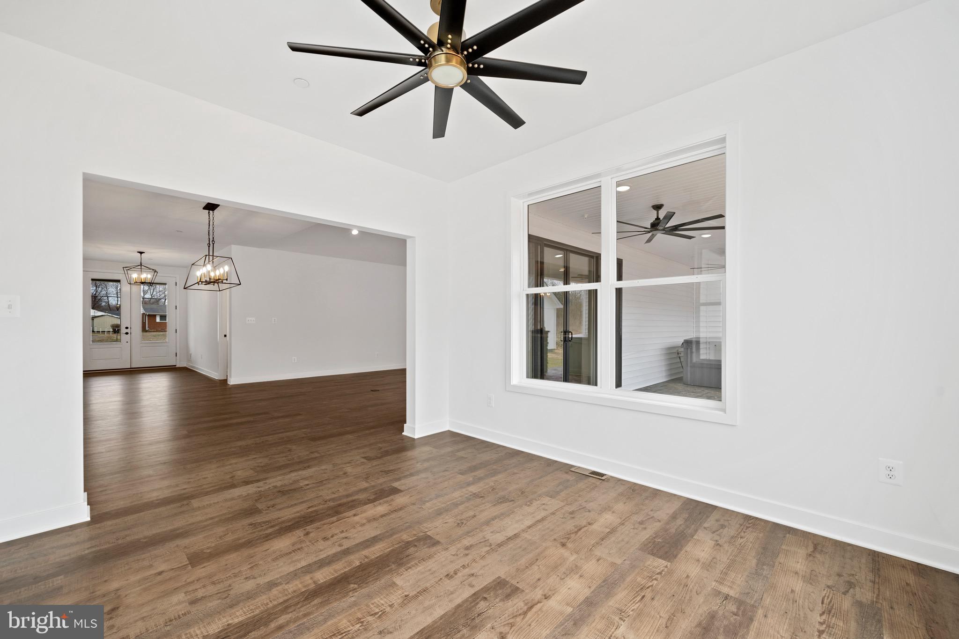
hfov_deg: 104.3
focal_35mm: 14
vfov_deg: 81.2
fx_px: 373
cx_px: 480
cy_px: 320
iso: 250
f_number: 7.1
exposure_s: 1/20
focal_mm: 14
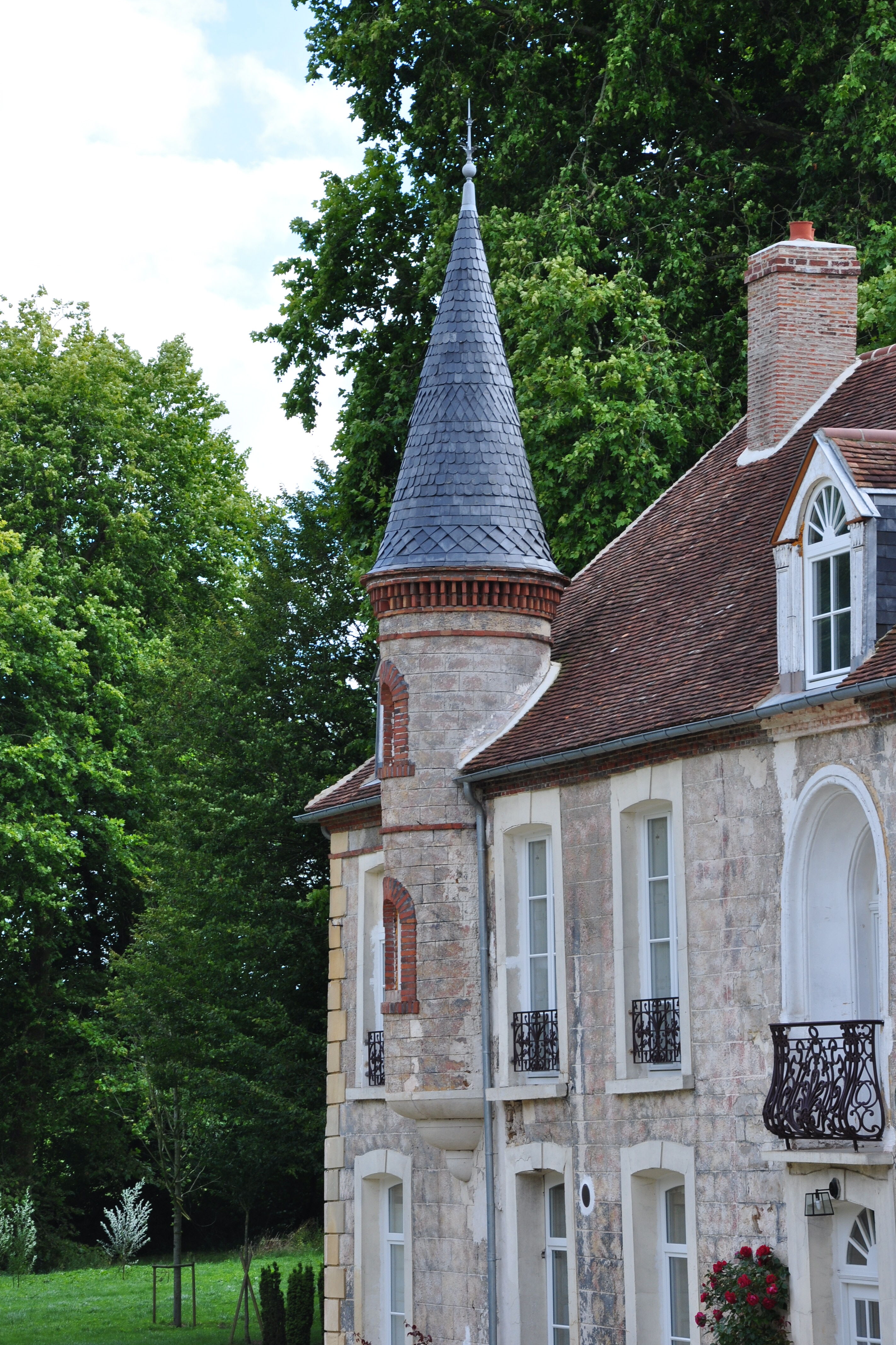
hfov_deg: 11.3
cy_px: 670
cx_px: 450
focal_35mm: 121
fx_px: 4517
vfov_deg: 16.9
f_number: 10
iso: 200
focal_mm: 80
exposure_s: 1/200
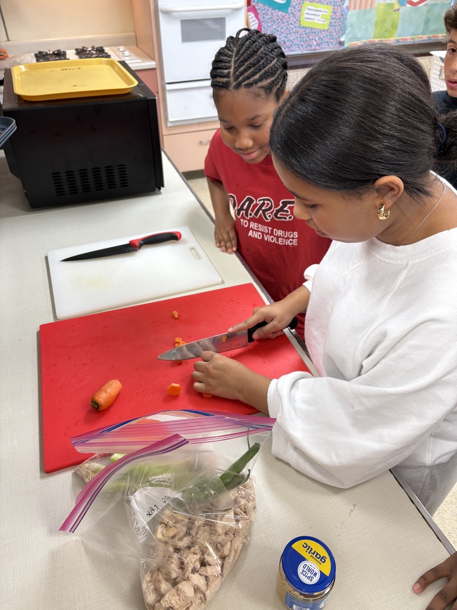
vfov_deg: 67.3
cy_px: 305
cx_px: 228
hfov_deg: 53.1
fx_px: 458
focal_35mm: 26
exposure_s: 1/60
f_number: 1.6
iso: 125
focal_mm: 5.96
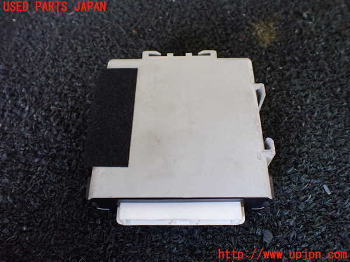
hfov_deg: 60.0
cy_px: 131
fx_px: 303
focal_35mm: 30
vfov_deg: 46.8
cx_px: 175
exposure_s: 1/125
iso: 500
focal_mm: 5.4
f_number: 2.3
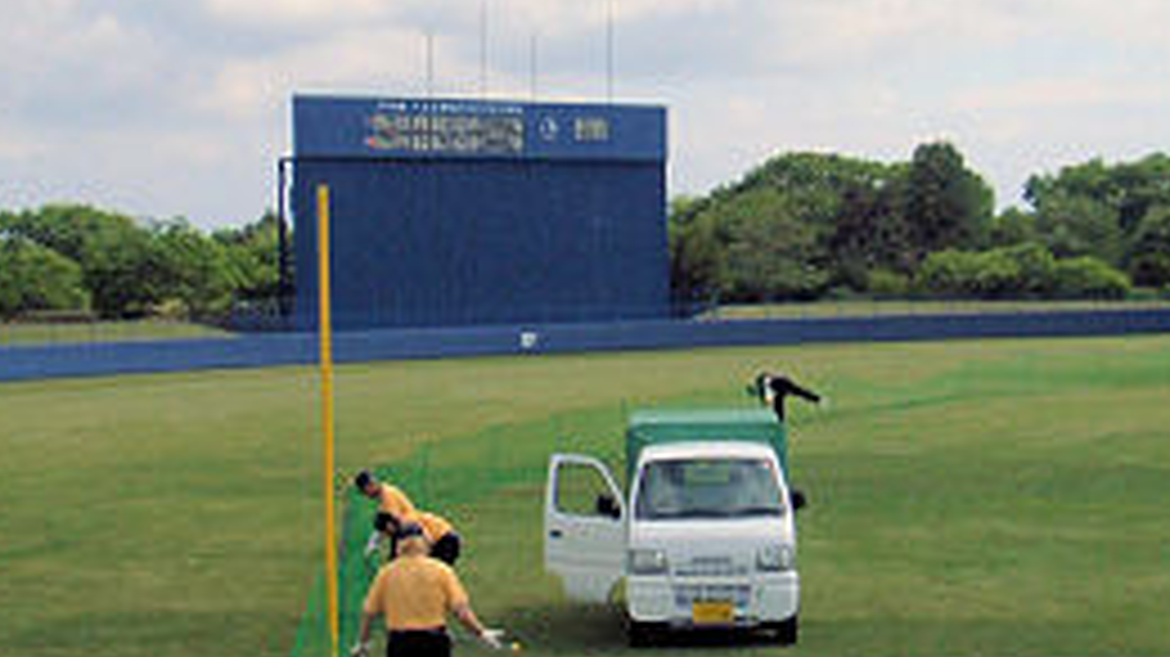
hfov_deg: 28.2
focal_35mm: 75
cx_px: 549
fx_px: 2326
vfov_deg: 16.1
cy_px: 396
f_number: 4.3
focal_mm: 5.8
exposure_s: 1/1250
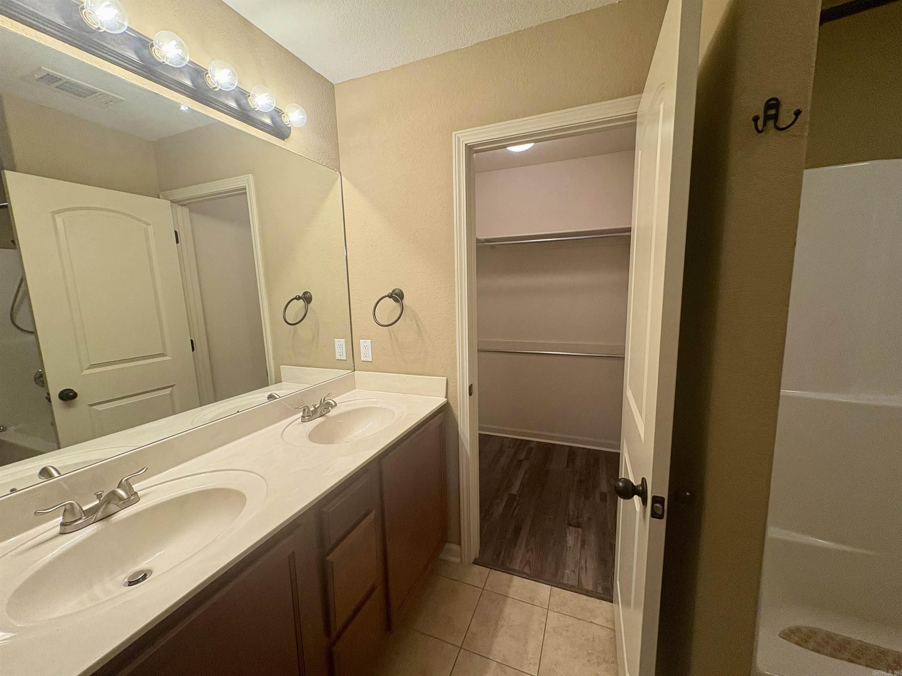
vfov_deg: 85.7
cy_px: 338
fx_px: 365
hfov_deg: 102.1
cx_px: 451
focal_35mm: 14
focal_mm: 2.22
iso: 250
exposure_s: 1/120
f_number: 2.2
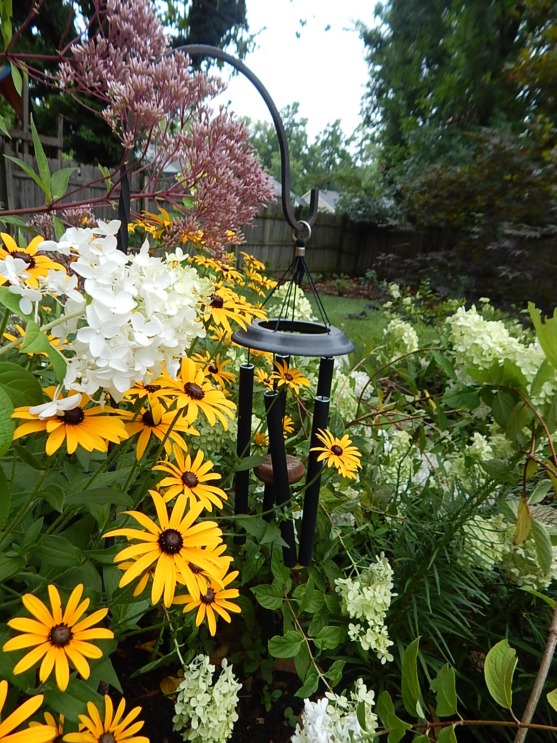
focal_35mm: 22
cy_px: 372
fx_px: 472
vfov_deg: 76.4
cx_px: 278
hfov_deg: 61.1
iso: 125
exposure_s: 1/500
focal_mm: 4
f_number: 3
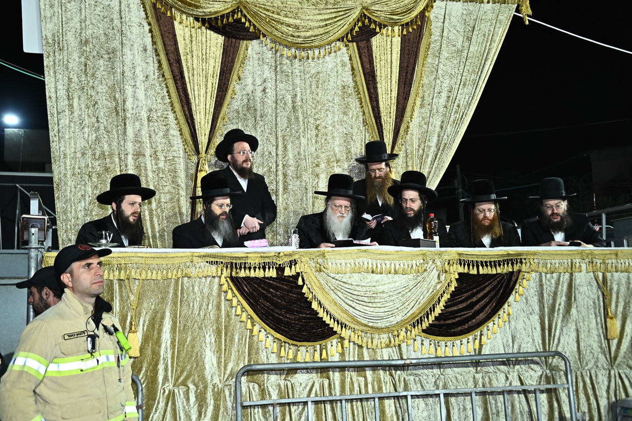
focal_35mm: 48
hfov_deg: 41.1
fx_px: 842
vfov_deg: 28.0
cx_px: 316
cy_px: 210
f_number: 4.5
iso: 2500
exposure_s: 1/125
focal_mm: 48
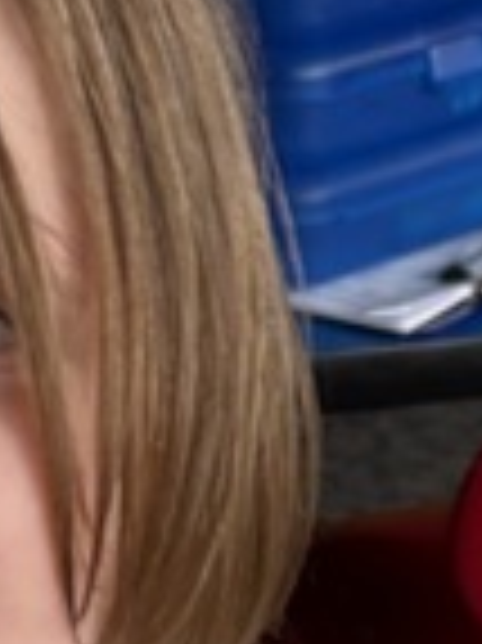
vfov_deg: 9.7
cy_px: 1414
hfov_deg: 7.9
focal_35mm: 186
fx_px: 3458
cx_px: 446
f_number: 1.6
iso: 80
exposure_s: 1/60
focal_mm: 5.96
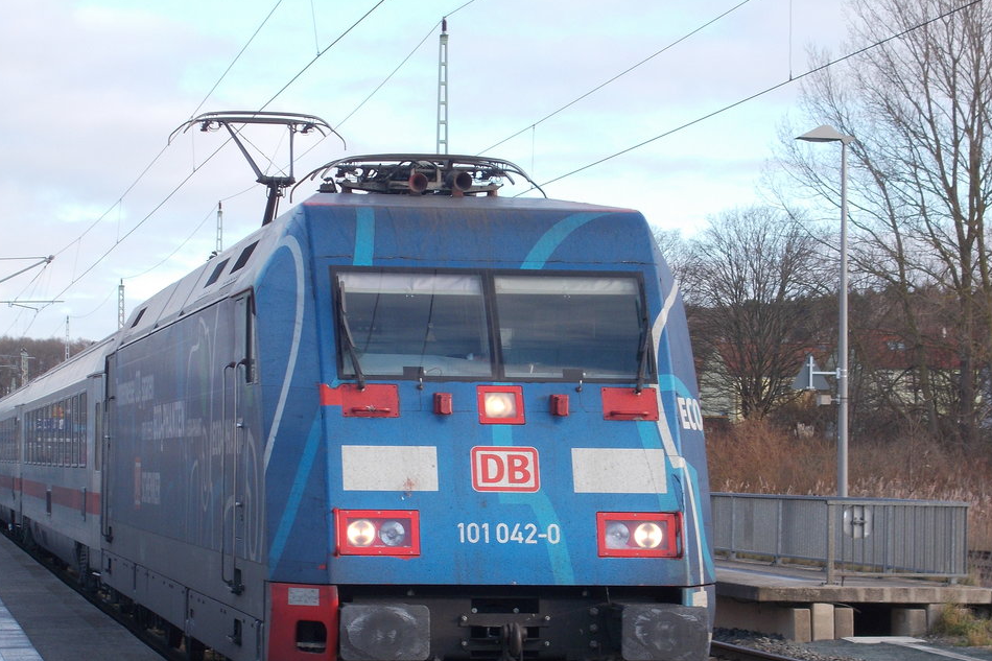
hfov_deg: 18.1
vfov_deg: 12.1
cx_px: 428
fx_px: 3113
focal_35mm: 113
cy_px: 464
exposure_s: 1/80
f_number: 6.3
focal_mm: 15.4
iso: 80
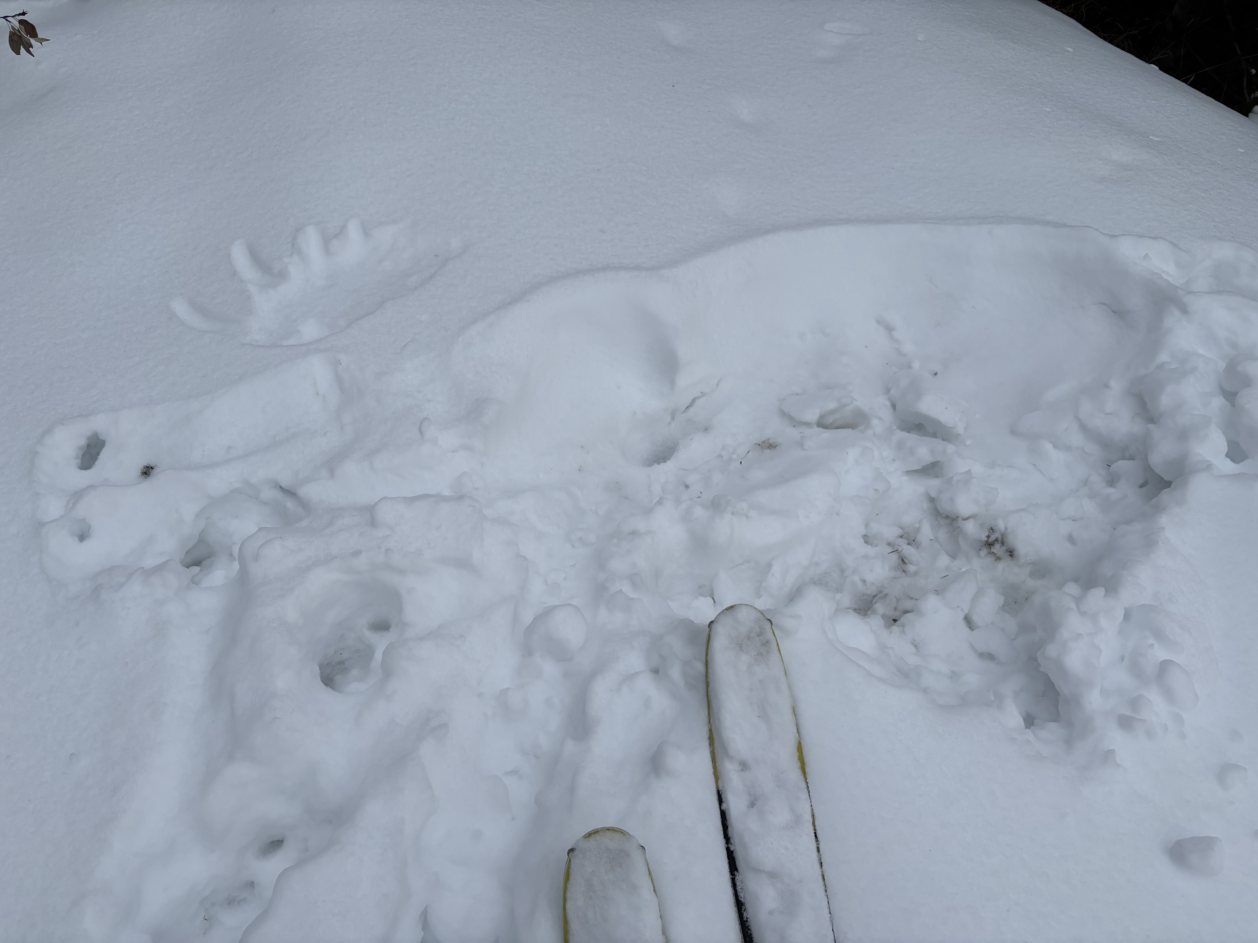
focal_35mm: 26
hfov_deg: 67.3
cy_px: 472
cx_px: 629
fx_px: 945
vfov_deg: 53.1
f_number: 1.6
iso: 50
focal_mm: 5.96
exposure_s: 1/2857
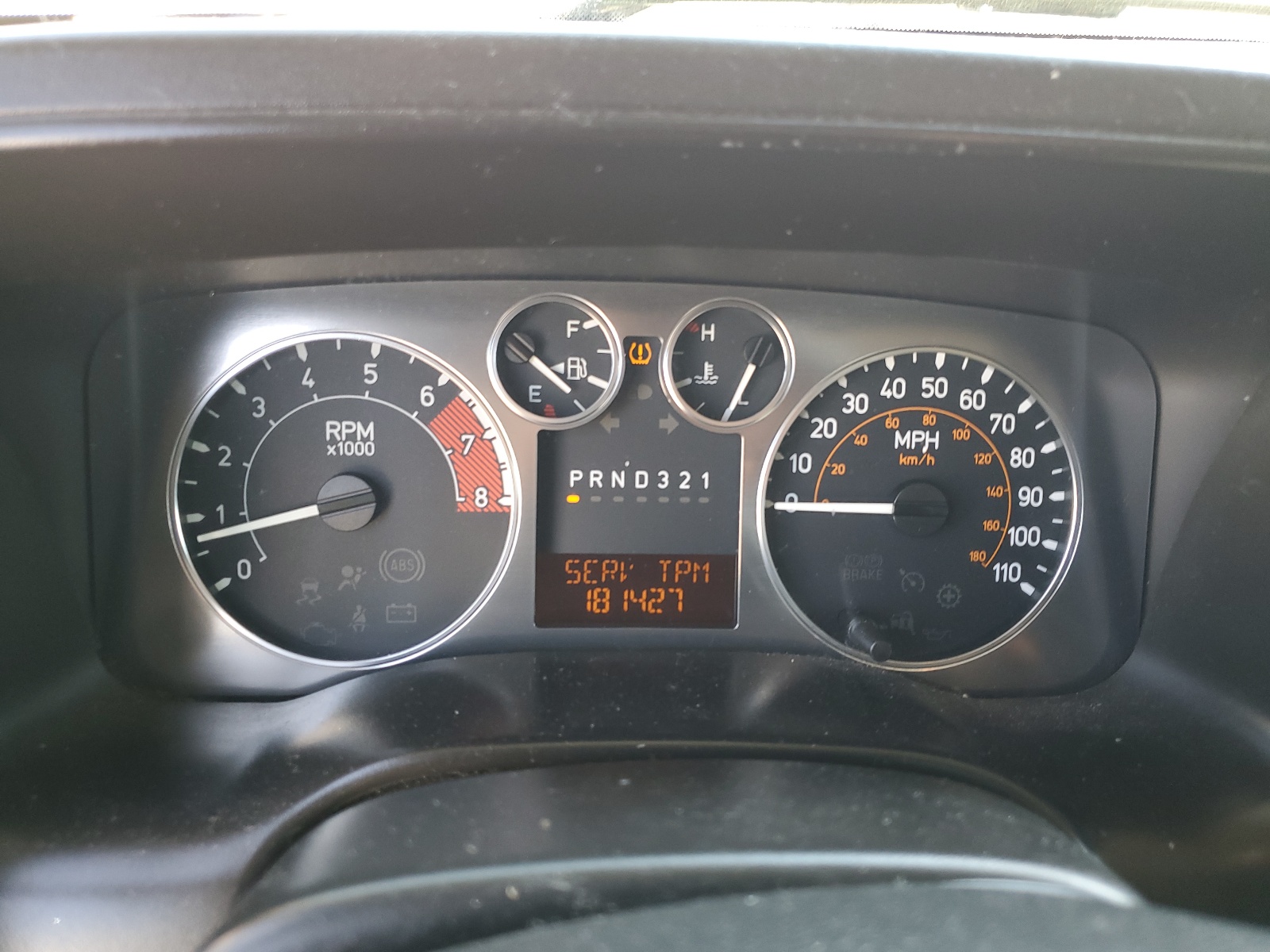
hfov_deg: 67.3
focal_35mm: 26
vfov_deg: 53.1
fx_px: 954
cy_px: 476
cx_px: 635
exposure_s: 1/50
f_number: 1.5
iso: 65
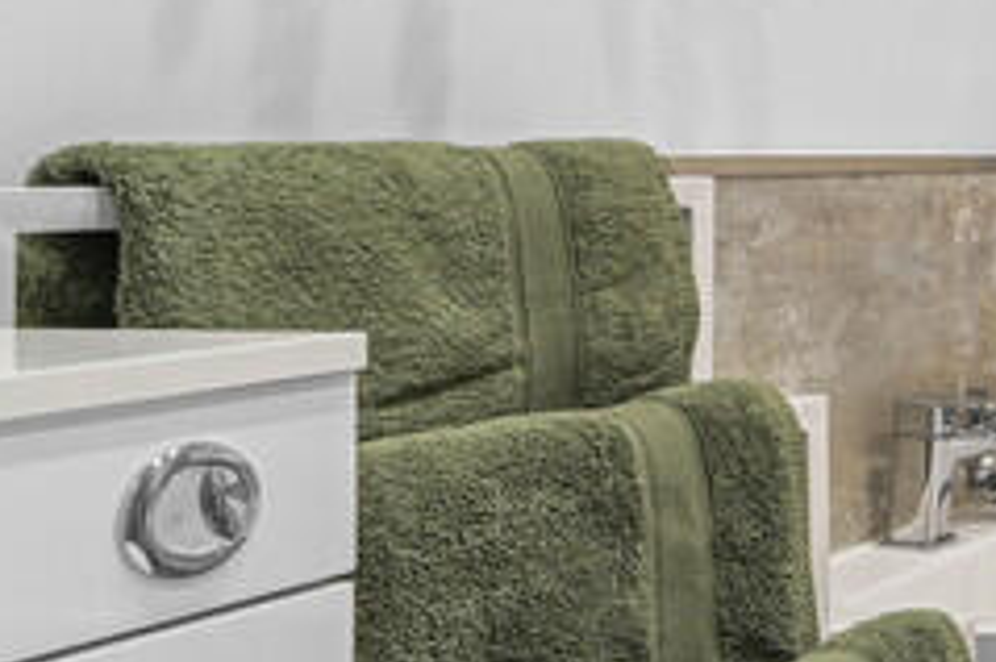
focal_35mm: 60
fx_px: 1659
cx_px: 1913
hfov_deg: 20.1
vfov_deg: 22.4
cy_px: 160
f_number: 8
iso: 400
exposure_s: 1/4
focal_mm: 14
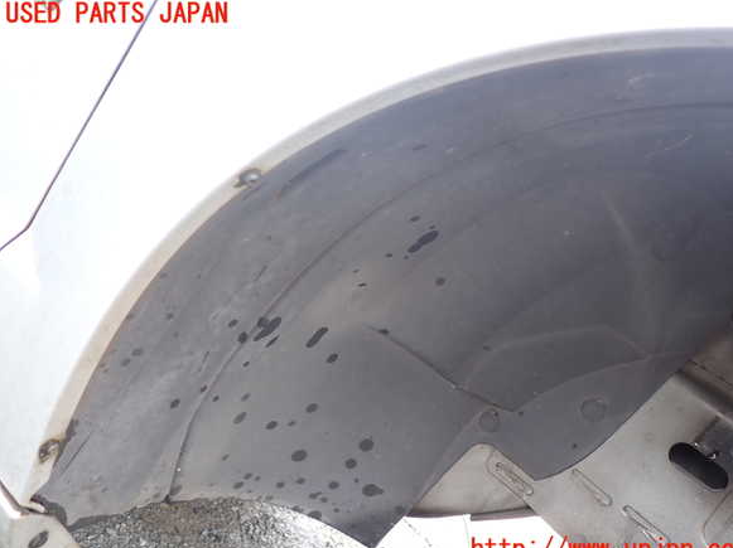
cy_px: 282
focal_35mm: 31
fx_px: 656
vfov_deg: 45.4
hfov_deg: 58.4
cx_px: 377
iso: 100
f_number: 2.3
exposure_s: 1/60
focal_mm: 5.4
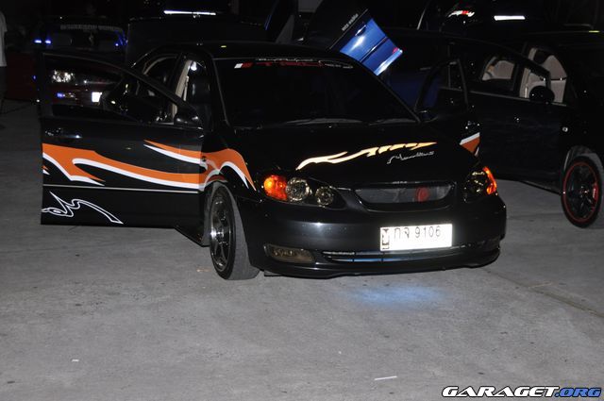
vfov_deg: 20.6
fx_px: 1106
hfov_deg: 30.5
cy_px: 200
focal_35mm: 66
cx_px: 302
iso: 800
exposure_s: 1/60
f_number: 4.5
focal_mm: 44
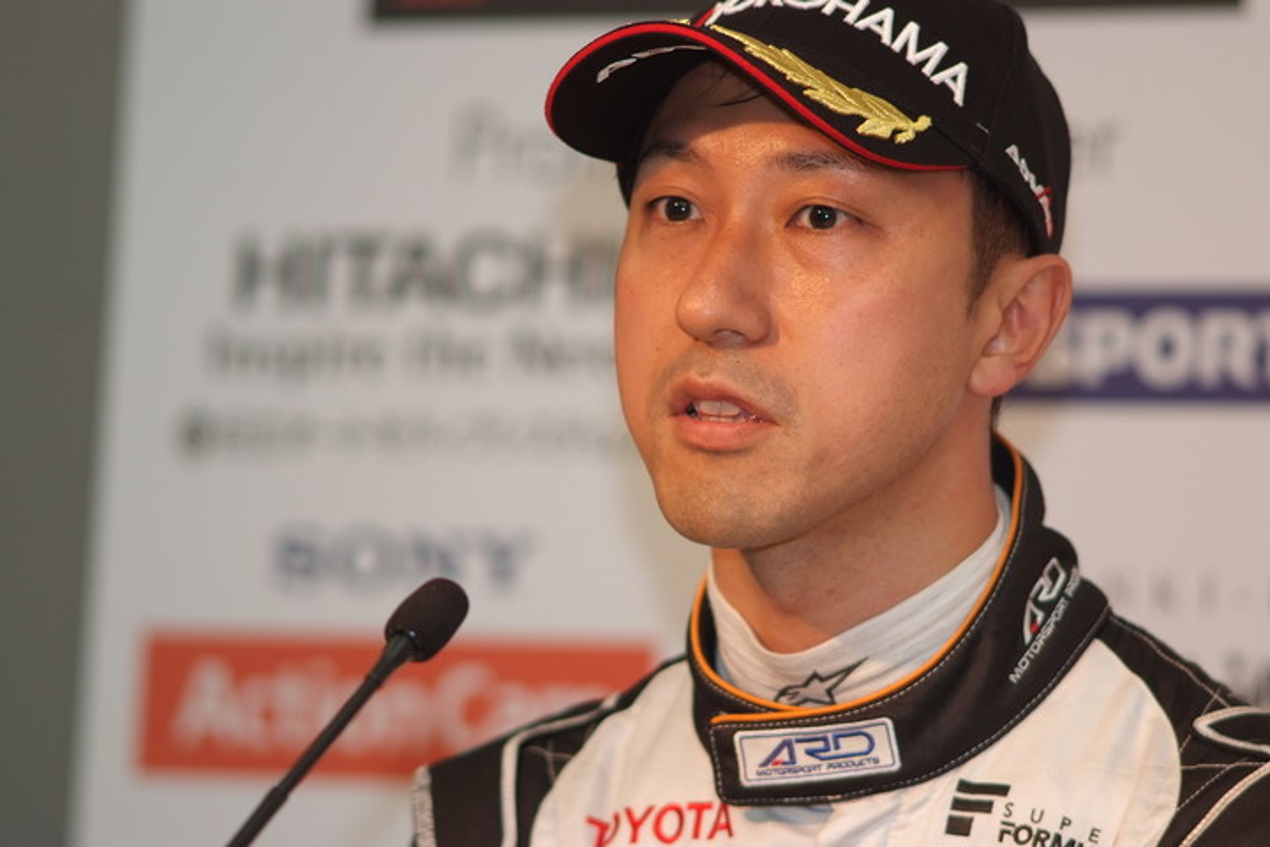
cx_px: 635
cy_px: 424
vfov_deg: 5.1
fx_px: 9524
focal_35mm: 270
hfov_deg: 7.6
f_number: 2.8
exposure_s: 1/125
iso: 400
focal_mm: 180
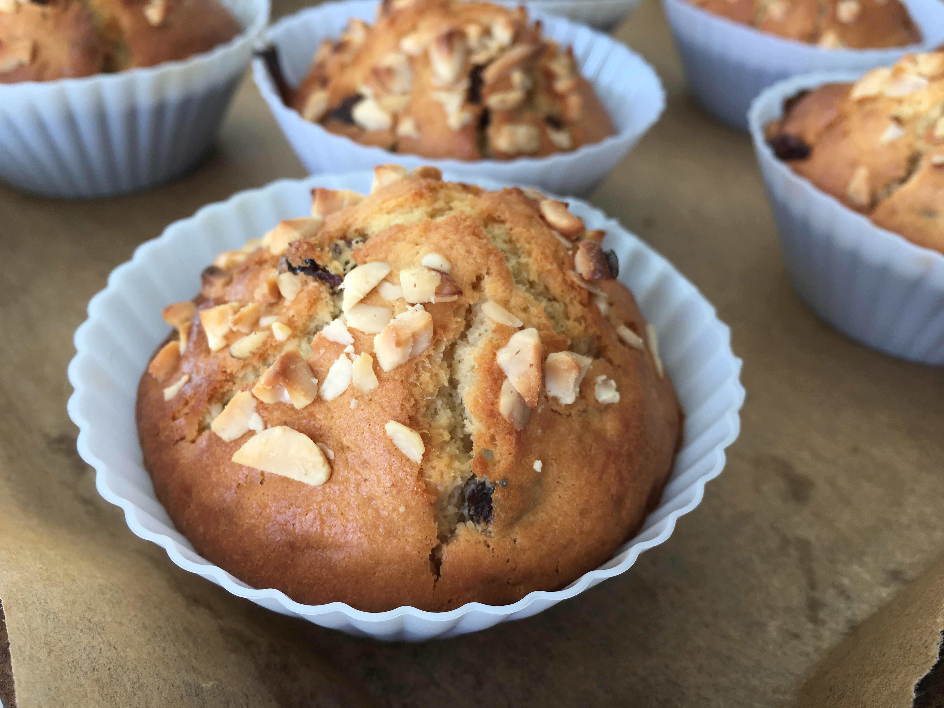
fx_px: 791
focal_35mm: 29
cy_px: 354
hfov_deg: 61.7
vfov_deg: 48.2
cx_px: 472
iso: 25
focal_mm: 4.15
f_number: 2.2
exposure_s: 1/50
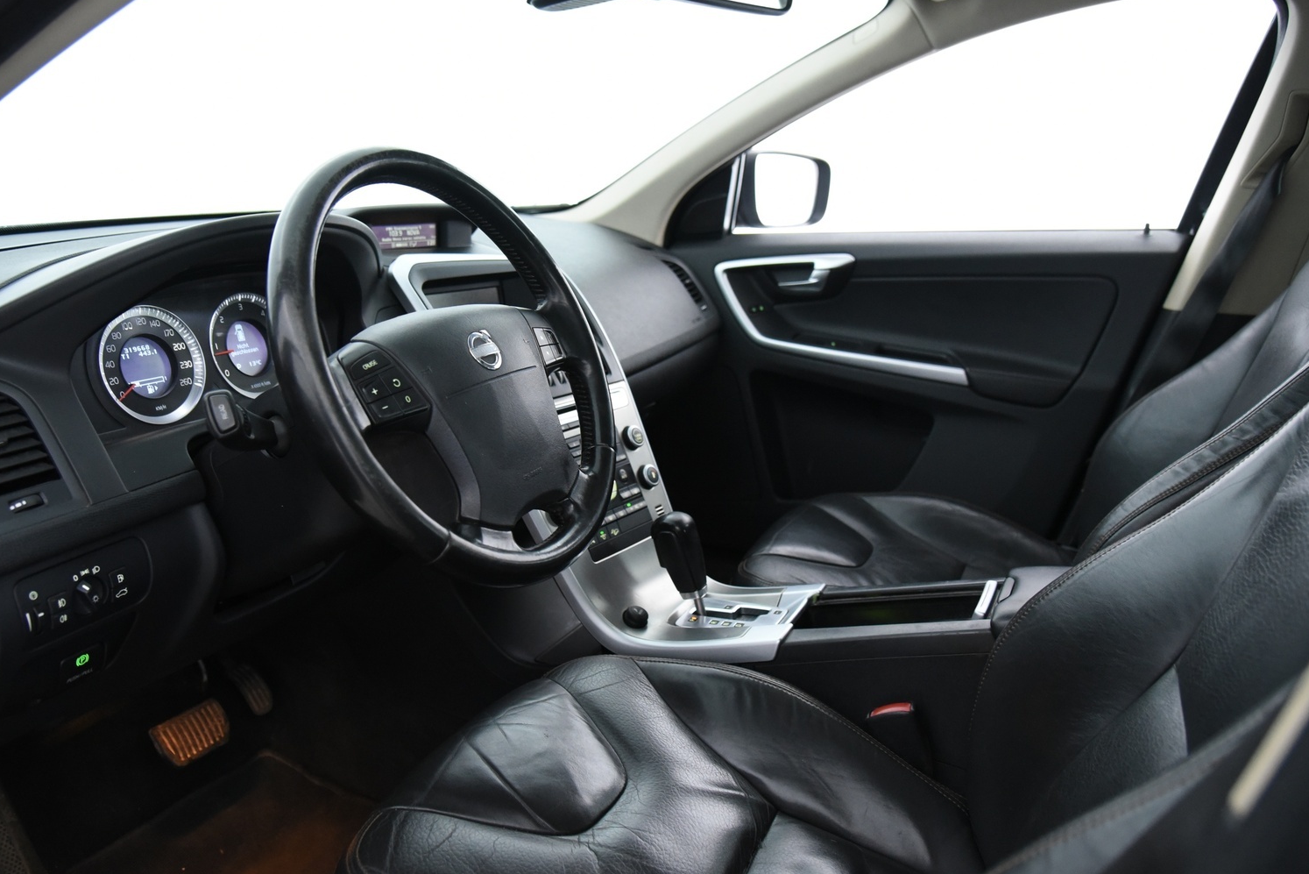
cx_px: 627
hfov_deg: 69.3
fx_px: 946
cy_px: 451
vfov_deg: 49.6
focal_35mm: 26
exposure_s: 1/25
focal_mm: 24
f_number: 4
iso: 4000
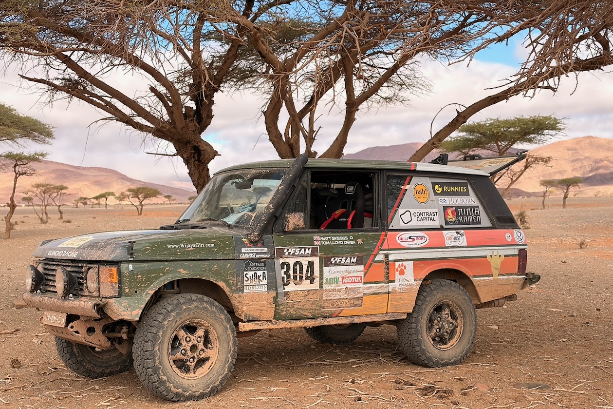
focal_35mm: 55
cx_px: 305
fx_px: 936
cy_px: 203
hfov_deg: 36.3
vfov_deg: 24.6
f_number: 1.6
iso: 40
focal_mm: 5.96
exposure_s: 1/2141
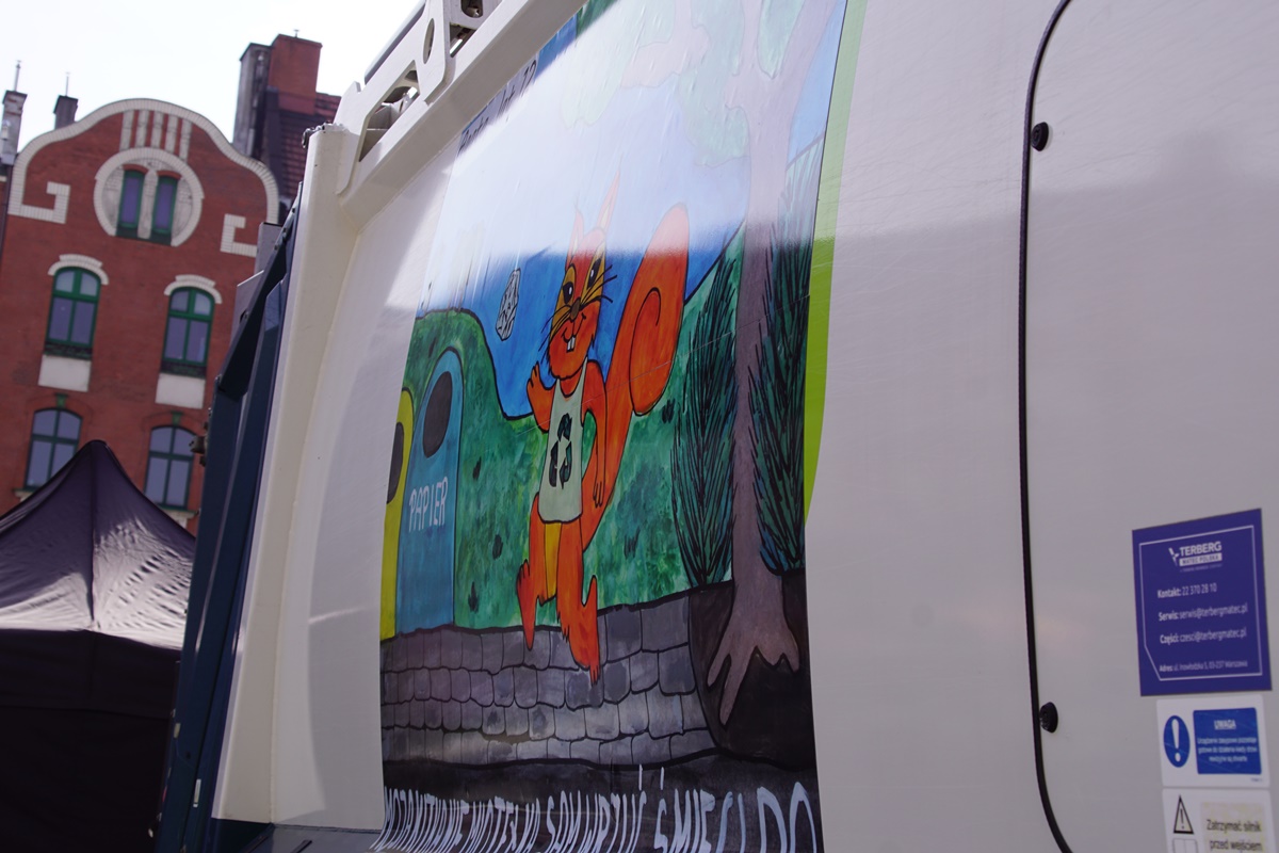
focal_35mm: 75
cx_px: 640
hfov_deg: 27.0
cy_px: 426
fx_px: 2664
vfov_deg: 18.2
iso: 100
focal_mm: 50
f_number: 9
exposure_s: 1/125
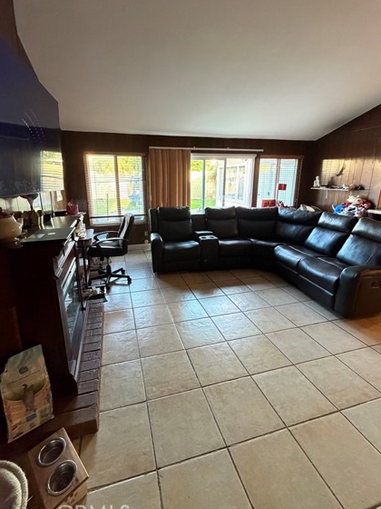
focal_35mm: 16
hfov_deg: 78.0
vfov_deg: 94.3
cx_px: 177
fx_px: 235
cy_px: 235
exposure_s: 1/60
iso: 640
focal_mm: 2.22
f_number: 2.2
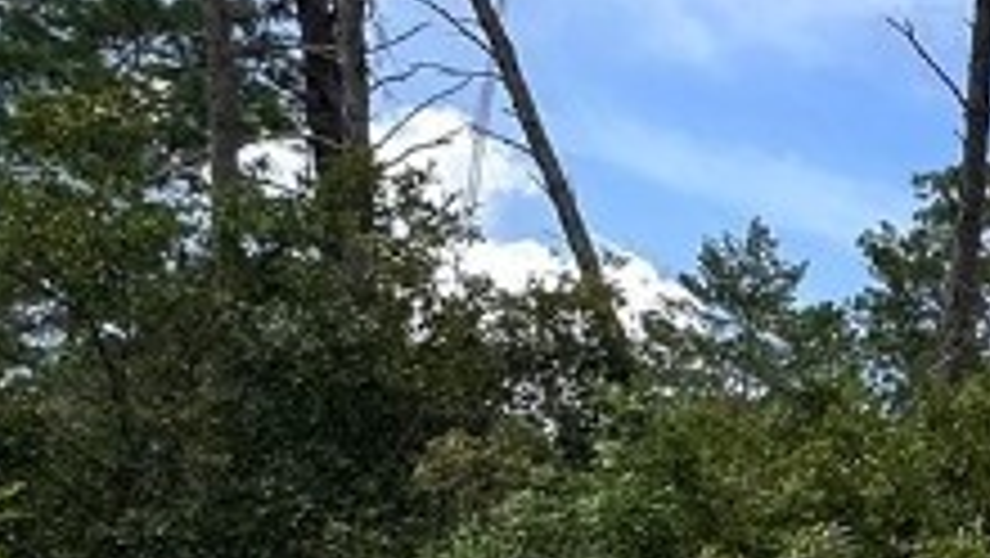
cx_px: 1548
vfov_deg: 16.7
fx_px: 1865
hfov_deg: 23.0
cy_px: 558
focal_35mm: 71
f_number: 2.2
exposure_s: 1/910
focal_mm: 2.22
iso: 40
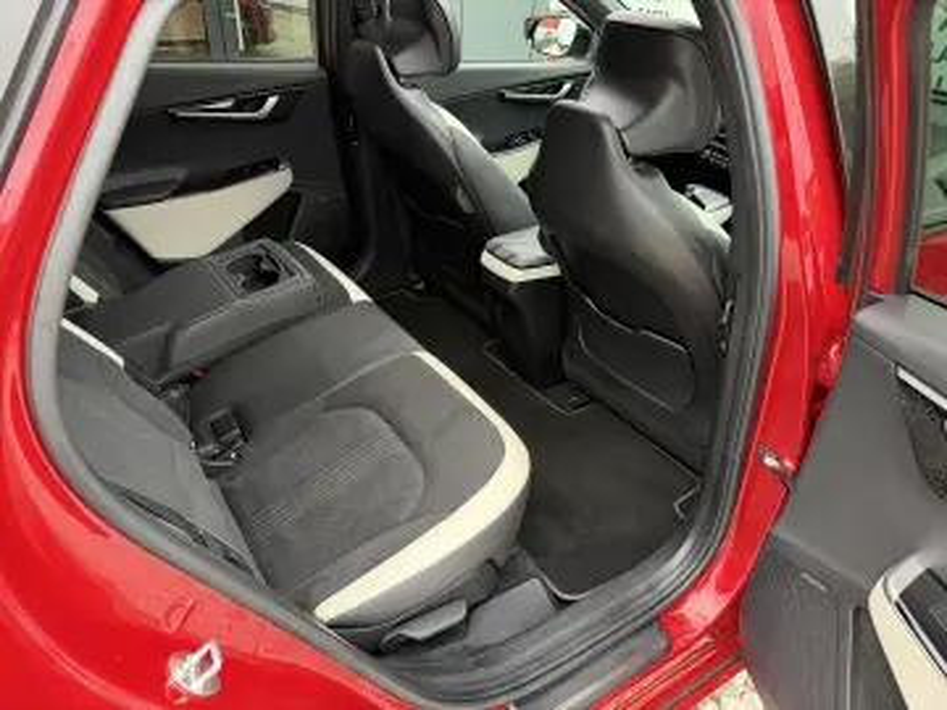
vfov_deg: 56.8
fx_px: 657
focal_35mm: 24
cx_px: 474
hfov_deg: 71.6
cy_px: 355
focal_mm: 6.76
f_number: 1.78
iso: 320
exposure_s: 1/60
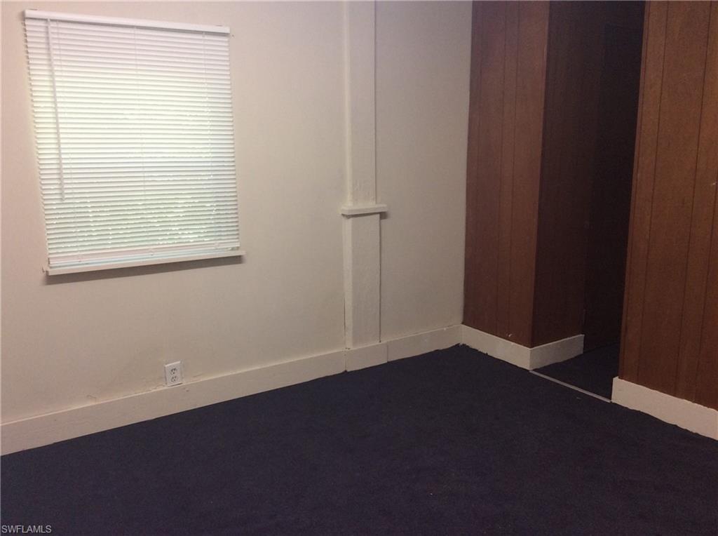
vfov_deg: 44.0
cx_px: 359
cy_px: 268
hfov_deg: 56.9
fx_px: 662
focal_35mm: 32
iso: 64
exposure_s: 1/24
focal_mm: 3.3
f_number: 2.4
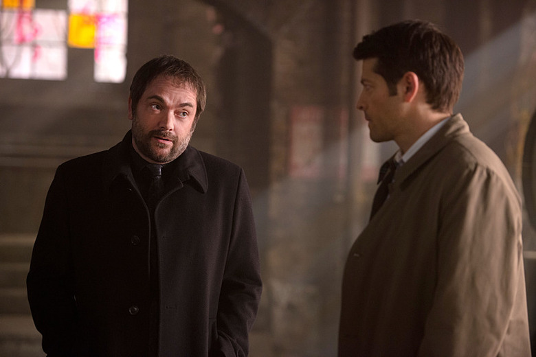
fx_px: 1787
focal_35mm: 120
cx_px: 268
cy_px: 178
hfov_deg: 17.1
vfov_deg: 11.4
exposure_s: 1/100
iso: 1600
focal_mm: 120
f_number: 2.8
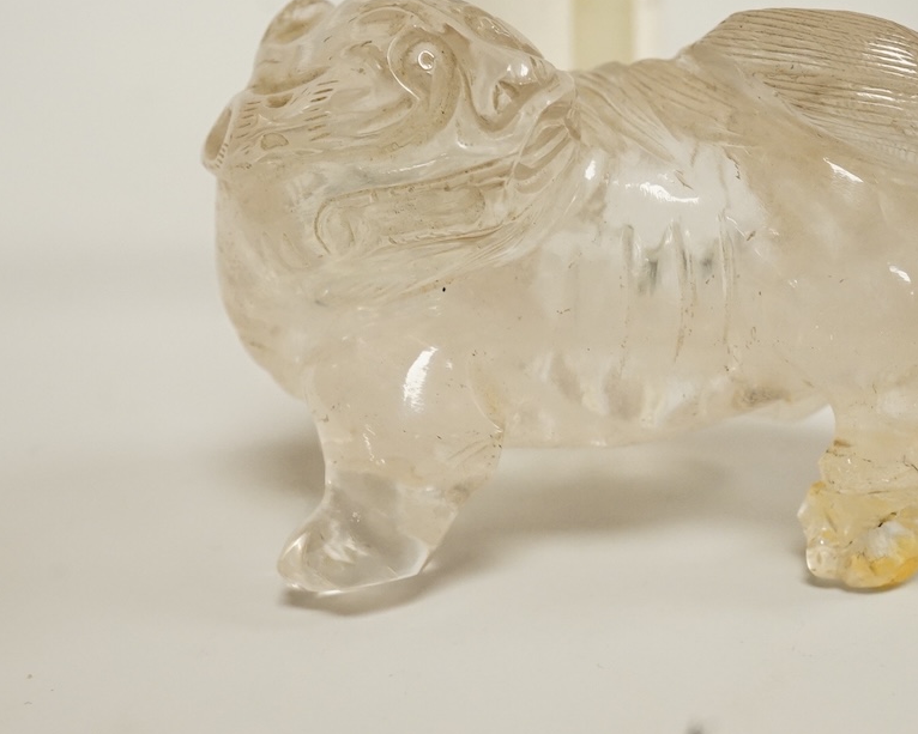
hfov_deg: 30.3
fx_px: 1685
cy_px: 307
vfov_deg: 24.6
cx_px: 583
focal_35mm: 62
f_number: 9
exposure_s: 1/80
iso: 2500
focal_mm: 30
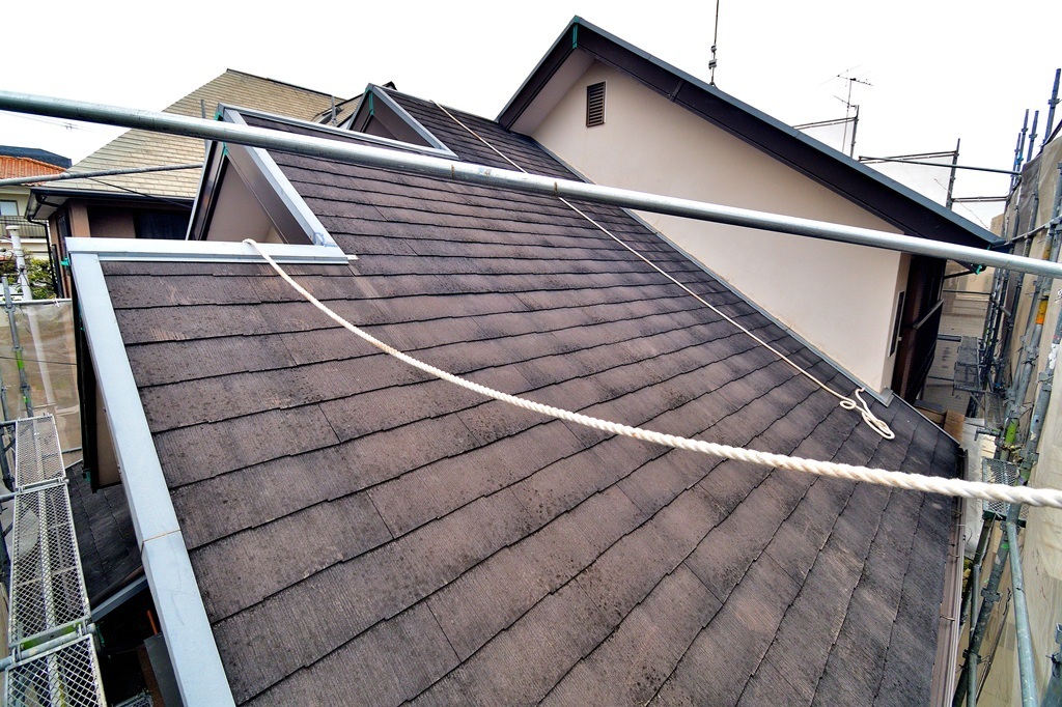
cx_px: 531
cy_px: 354
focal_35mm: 15
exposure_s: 1/250
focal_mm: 10
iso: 400
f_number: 5
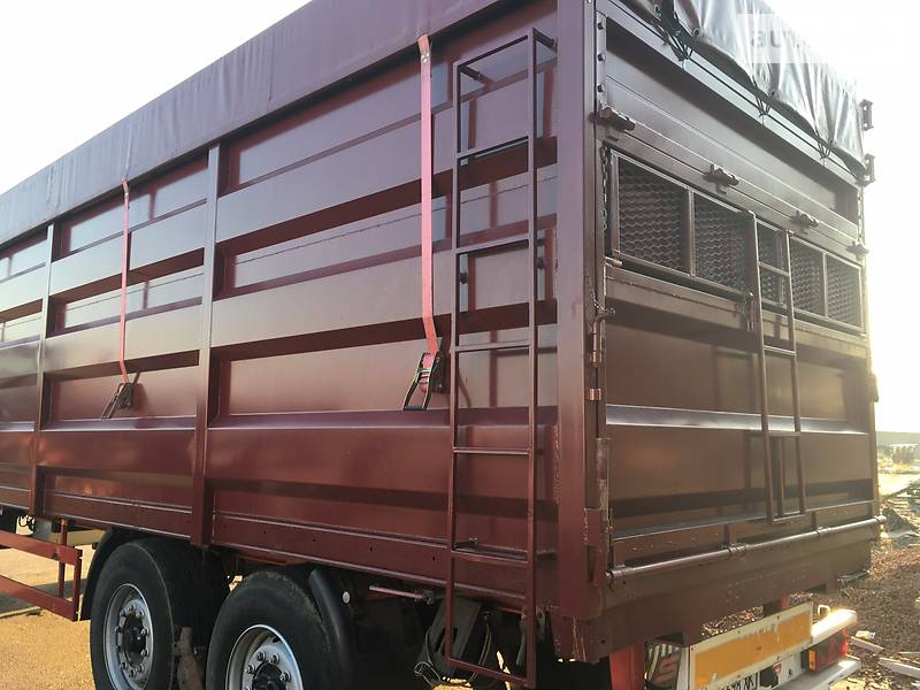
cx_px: 460
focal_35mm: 29
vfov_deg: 48.2
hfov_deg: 61.7
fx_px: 771
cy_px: 345
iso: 25
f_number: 2.2
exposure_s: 1/104
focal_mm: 4.2
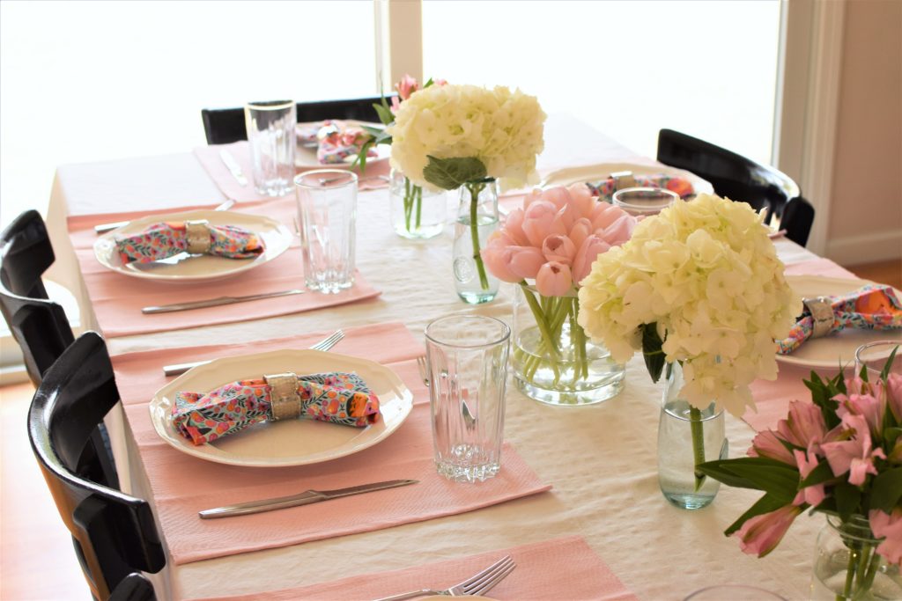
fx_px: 1316
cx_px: 451
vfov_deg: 25.8
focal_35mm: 52
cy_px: 300
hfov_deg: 37.8
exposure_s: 1/80
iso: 250
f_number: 4
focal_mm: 35
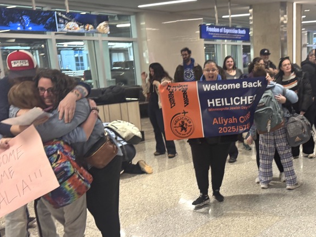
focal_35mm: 43
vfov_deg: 33.4
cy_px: 154
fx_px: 393
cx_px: 264
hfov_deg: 41.5
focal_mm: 6.76
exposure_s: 1/60
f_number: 1.78
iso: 100
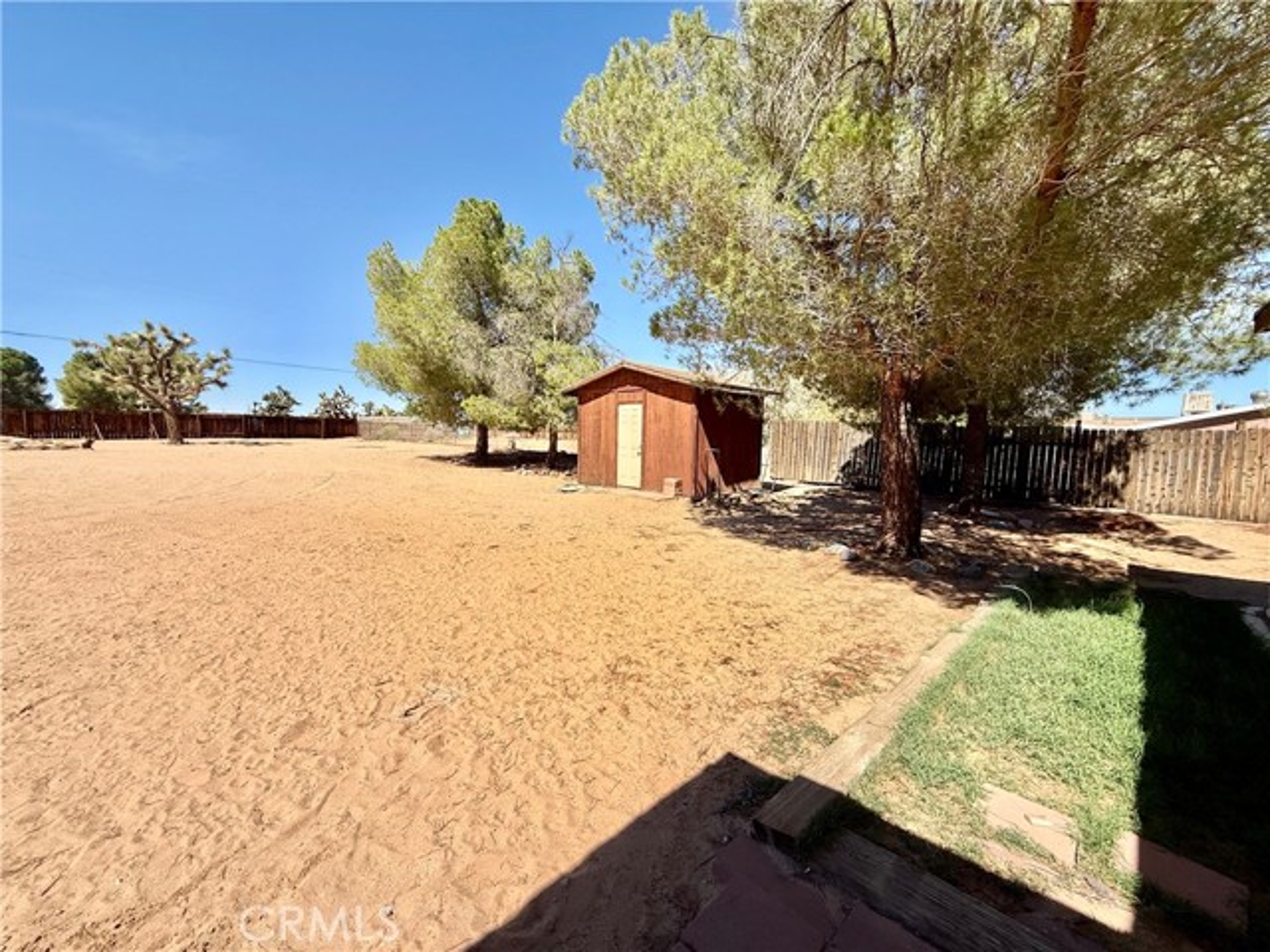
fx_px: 514
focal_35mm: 14
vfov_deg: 85.7
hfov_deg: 102.1
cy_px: 476
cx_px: 635
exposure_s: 1/2841
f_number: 2.2
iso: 50
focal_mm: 2.22
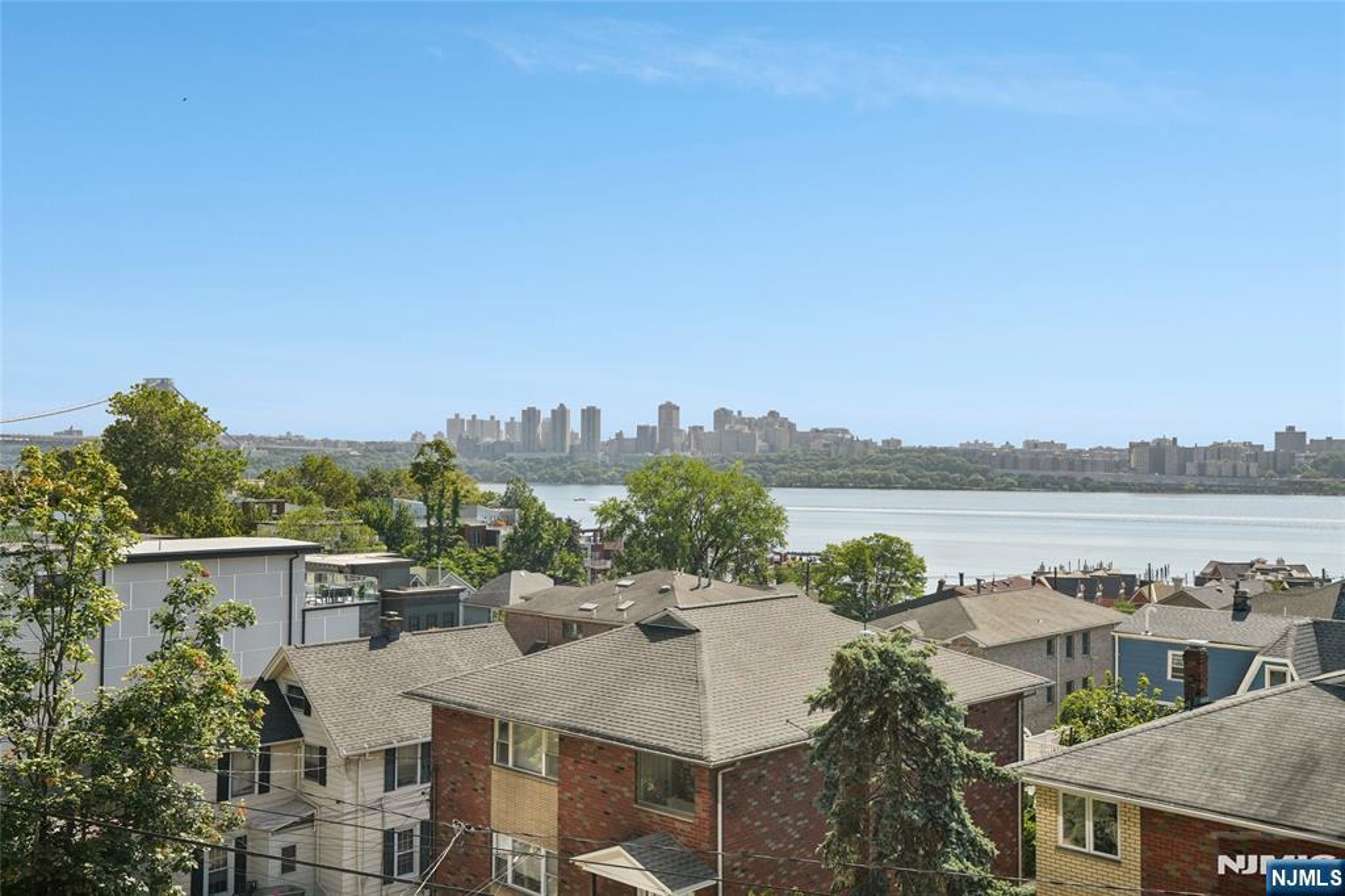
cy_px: 448
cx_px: 672
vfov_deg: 37.8
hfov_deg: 54.4
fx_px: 1307
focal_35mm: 35
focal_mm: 35
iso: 320
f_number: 8
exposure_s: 1/100
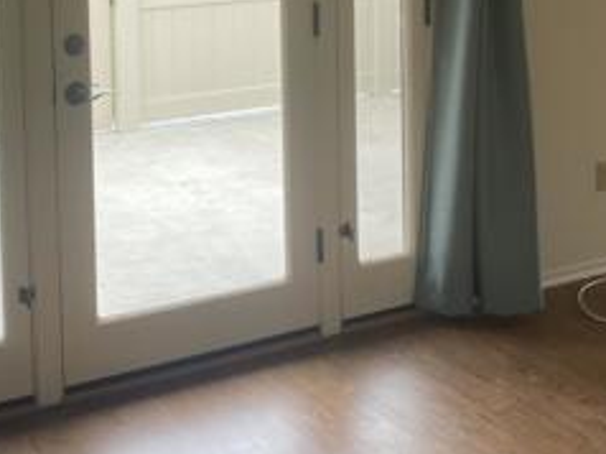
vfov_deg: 20.2
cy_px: -13
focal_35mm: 70
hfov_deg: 27.8
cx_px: 313
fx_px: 1224
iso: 32
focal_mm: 4.25
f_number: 1.8
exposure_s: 1/122
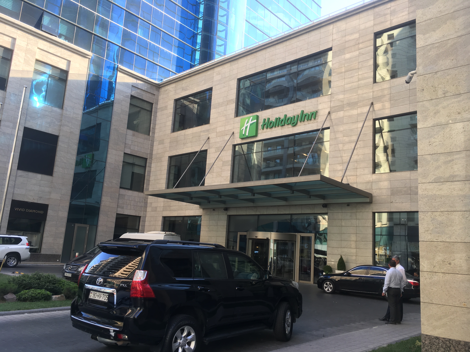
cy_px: 176
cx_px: 235
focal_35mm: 29
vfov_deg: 48.2
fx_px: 394
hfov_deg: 61.7
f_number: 2.2
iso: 25
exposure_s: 1/100
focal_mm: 4.15
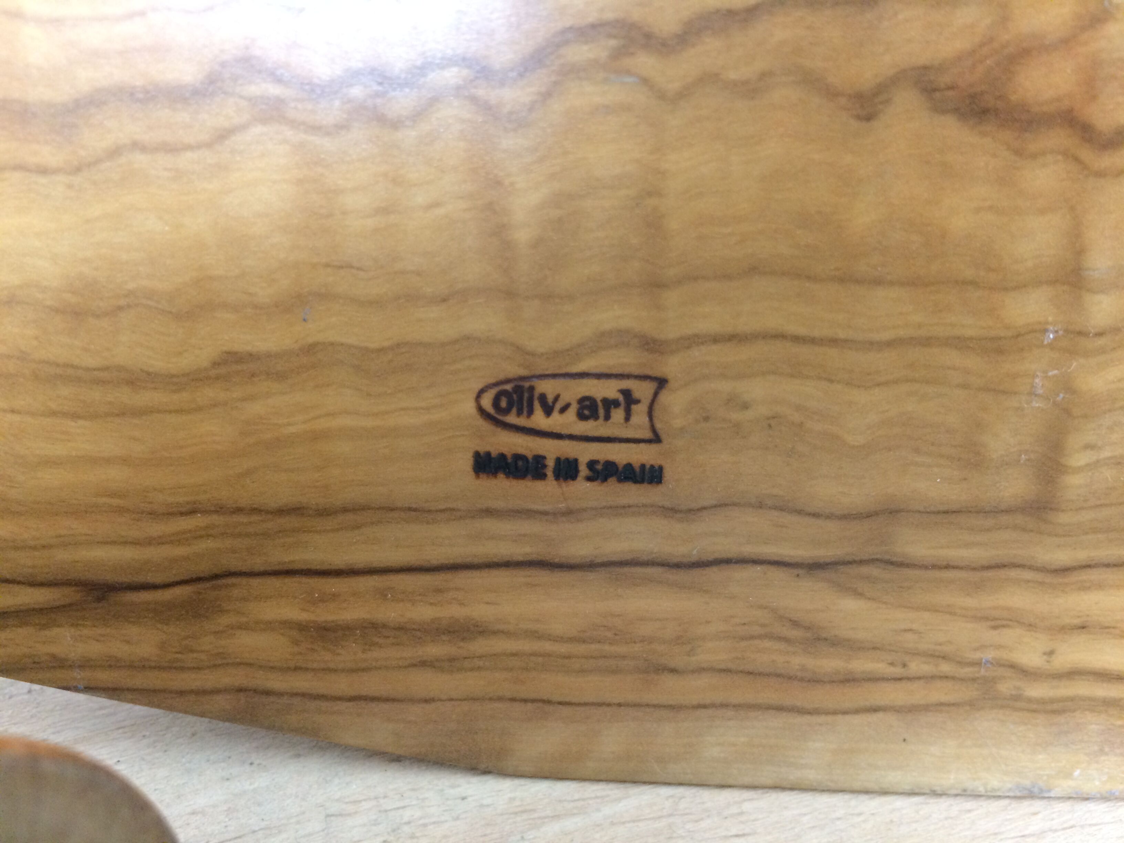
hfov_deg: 61.7
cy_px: 422
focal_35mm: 29
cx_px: 562
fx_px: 942
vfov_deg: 48.2
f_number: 2.2
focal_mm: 4.15
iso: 200
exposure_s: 1/33
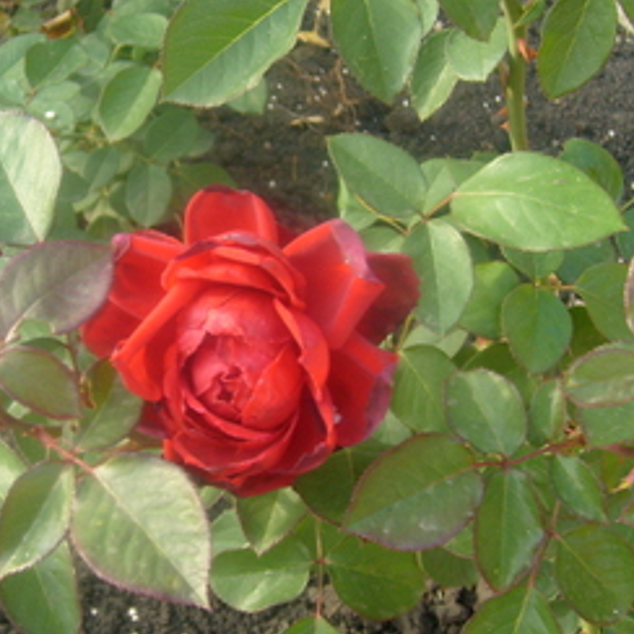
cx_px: 179
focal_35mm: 57
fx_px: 1181
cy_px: 346
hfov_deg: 29.7
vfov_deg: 30.0
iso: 100
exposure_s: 1/125
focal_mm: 5.8
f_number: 2.8
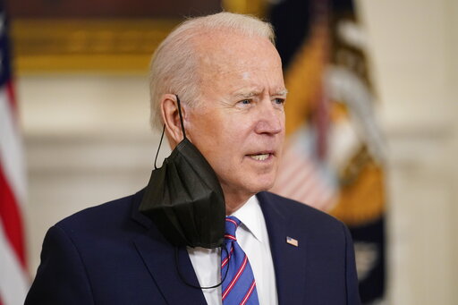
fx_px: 2543
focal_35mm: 200
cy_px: 152
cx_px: 229
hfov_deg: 10.3
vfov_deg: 6.9
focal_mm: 200
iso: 4000
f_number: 2.8
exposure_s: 1/400
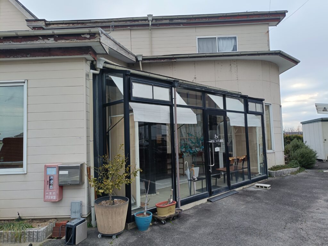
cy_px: 123
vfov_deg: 54.9
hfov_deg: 69.4
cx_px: 164
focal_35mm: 25
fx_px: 237
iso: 80
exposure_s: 1/120
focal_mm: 4.7
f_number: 1.7
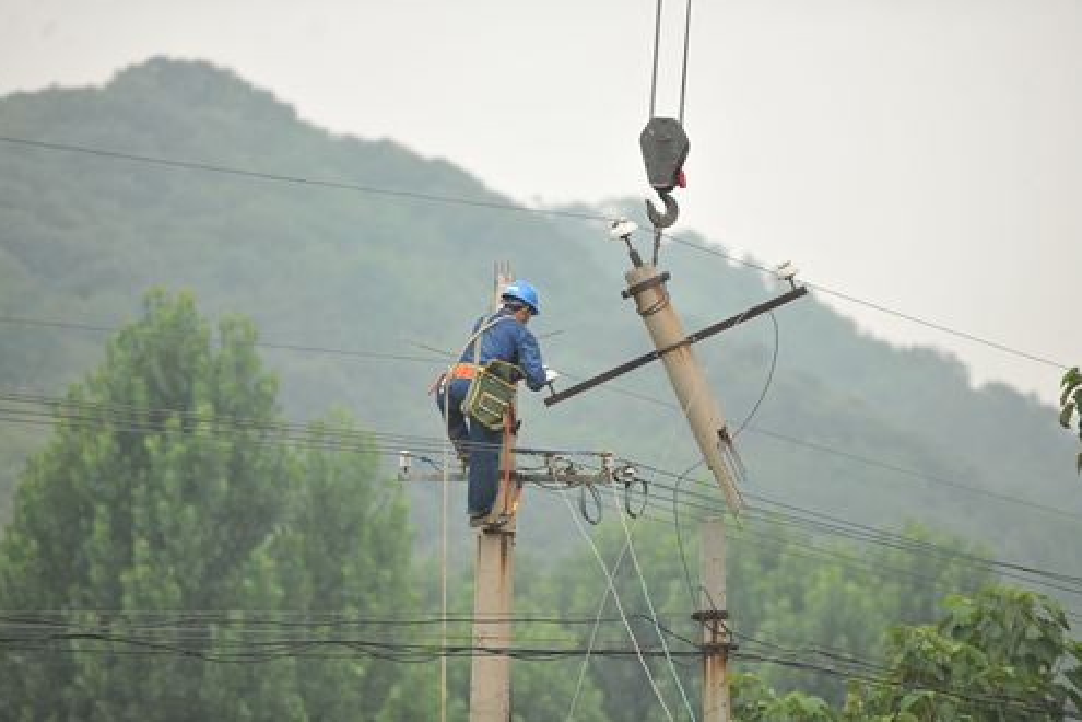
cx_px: 538
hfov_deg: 10.2
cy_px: 362
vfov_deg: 6.8
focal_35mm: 202
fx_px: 6071
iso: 160
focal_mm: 200
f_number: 2.8
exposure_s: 1/800
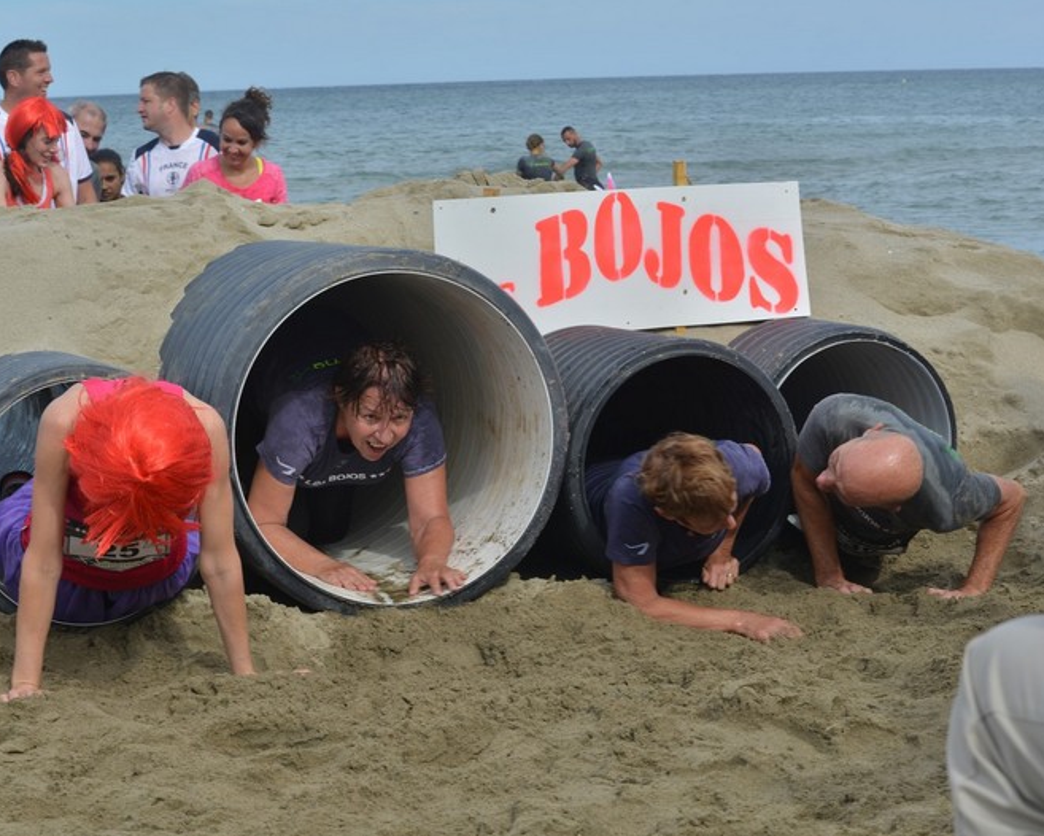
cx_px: 469
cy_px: 420
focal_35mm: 80
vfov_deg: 19.2
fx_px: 2473
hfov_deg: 23.8
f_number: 10
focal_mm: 70
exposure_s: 1/160
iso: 100
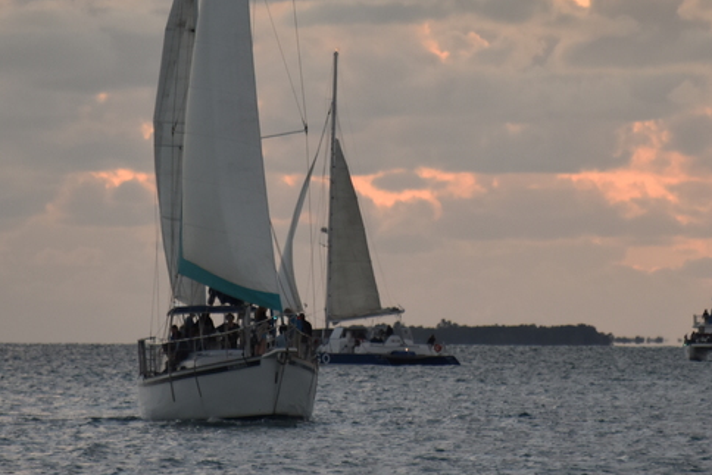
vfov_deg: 2.1
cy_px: 100
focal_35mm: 661
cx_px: 412
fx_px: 13076
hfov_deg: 3.1
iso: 640
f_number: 5.6
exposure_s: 1/500
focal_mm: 250
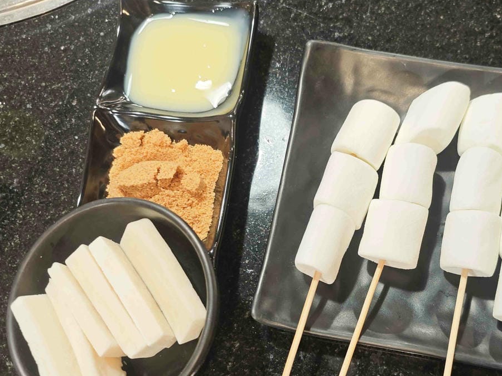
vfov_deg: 35.9
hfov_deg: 46.1
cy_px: 221
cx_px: 334
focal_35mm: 40
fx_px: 580
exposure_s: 1/40
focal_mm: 8.72
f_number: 2
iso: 200
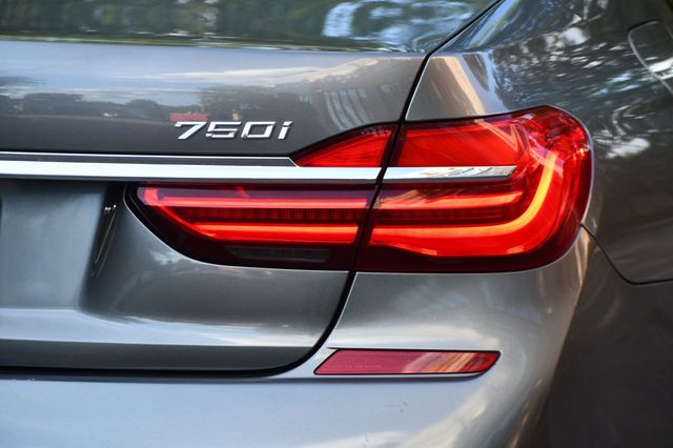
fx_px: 2859
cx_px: 336
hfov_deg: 13.4
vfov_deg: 9.0
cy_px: 224
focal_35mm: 153
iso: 360
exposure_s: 1/250
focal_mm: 102
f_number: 5.6
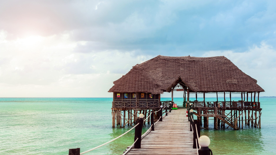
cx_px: 139
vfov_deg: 22.6
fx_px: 388
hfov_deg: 39.2
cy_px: 91
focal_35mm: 53
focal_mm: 50
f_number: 4
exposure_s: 1/160
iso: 200
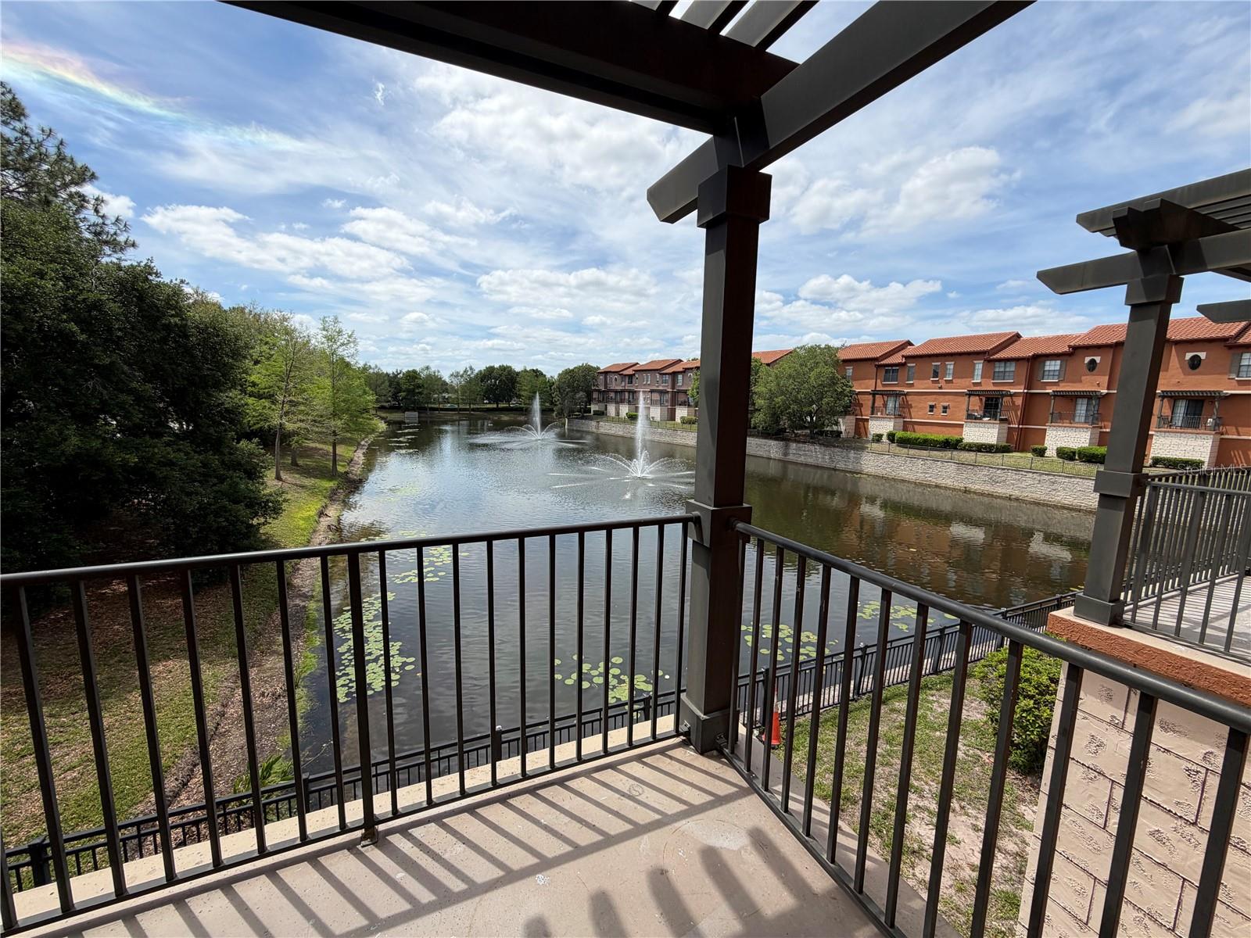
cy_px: 469
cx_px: 626
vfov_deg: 85.7
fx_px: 506
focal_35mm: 14
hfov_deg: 102.1
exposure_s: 1/1211
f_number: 2.2
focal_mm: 2.22
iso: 20
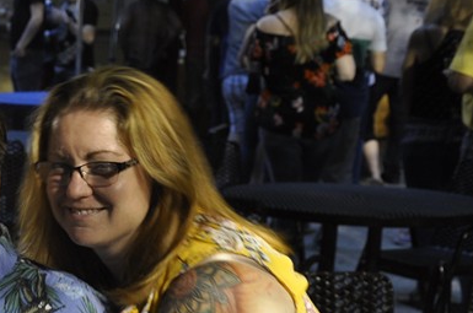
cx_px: -54
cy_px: 338
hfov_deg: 16.9
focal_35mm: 117
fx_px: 1534
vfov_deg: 11.5
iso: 400
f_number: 4.2
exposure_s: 1/15
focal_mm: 30
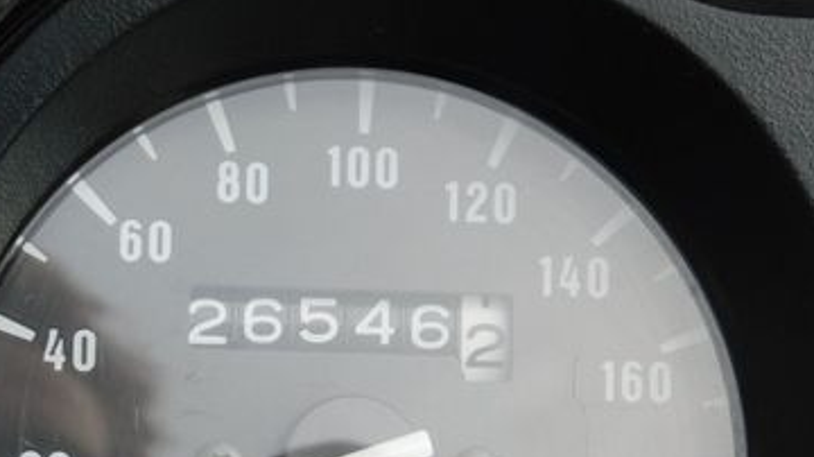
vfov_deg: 7.8
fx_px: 3344
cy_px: 380
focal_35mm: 155
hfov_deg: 13.9
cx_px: 369
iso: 125
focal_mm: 14.2
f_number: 4.4
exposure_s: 1/160
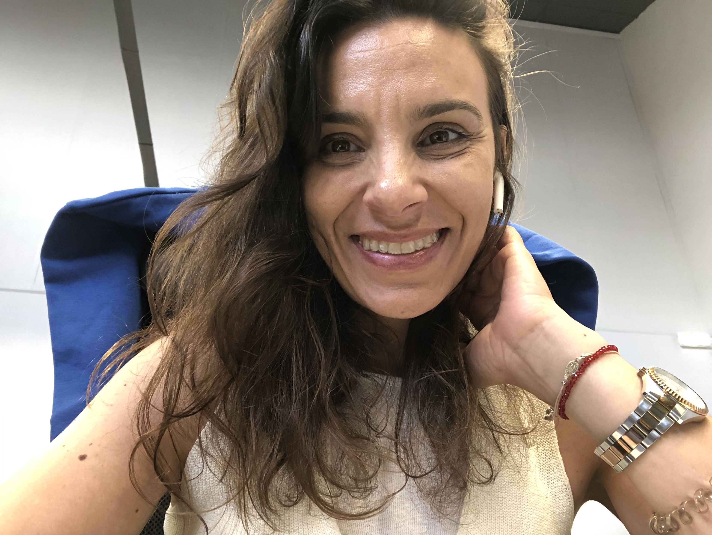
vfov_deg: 44.2
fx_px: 659
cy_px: 268
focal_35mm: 32
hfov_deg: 56.8
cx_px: 356
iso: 200
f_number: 2.2
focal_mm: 2.87
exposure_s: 1/59
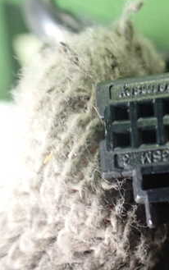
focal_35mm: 58
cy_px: 126
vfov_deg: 35.1
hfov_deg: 21.1
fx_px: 427
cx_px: 193
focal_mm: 5.4
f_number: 2.3
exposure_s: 1/50
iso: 800
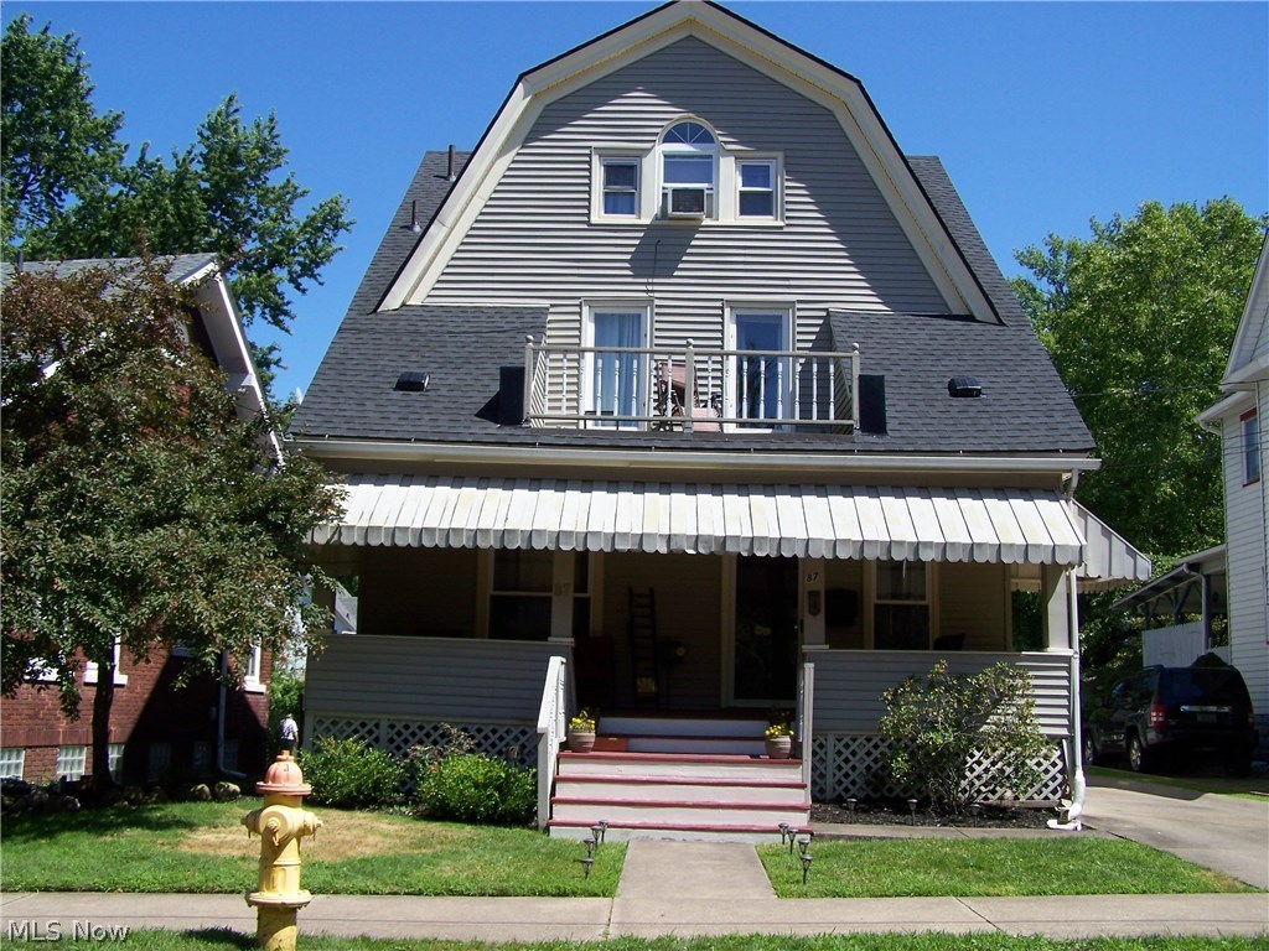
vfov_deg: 37.7
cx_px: 634
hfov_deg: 49.0
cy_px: 476
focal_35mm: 38
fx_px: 1393
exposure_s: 1/400
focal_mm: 6.3
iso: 64
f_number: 4
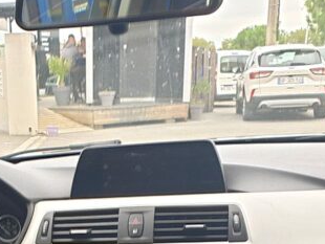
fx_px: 630
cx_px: 52
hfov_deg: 28.2
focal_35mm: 67
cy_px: 293
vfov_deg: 20.5
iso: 50
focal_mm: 4.3
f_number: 2.4
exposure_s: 1/71
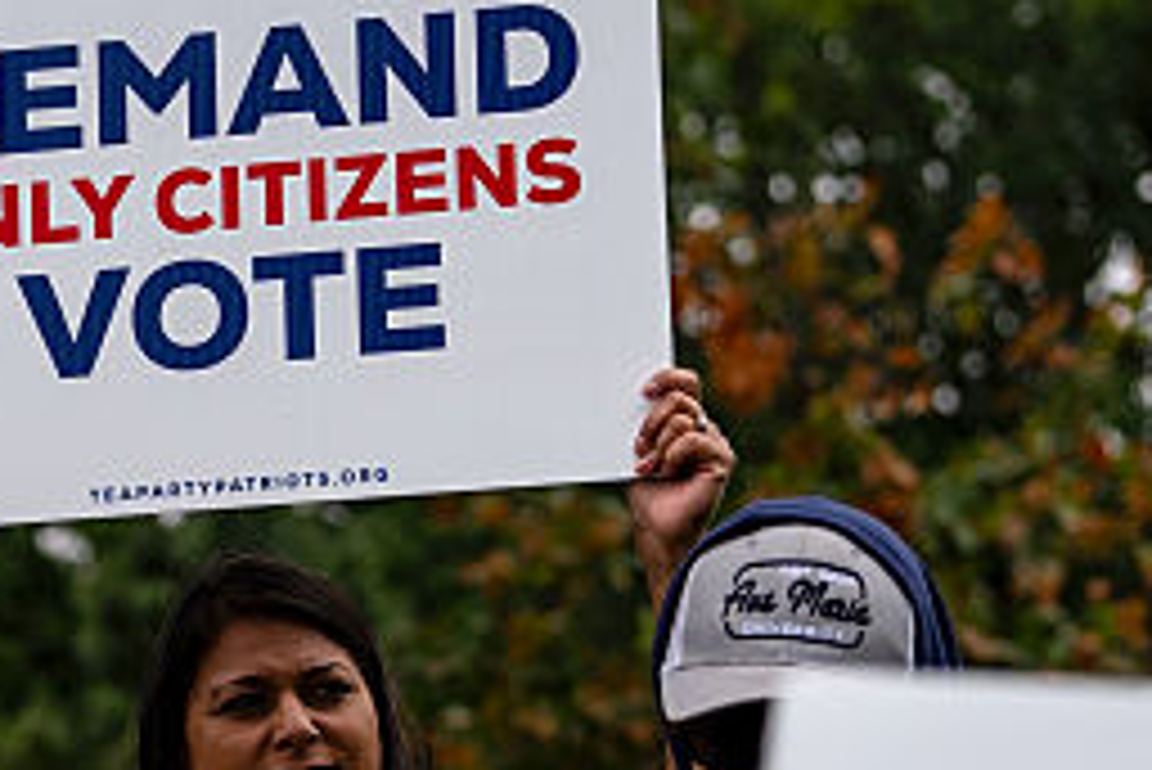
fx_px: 5379
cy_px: 1056
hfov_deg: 12.2
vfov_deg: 8.1
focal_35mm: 168
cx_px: 256
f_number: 2
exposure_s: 1/2500
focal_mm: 42
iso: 125
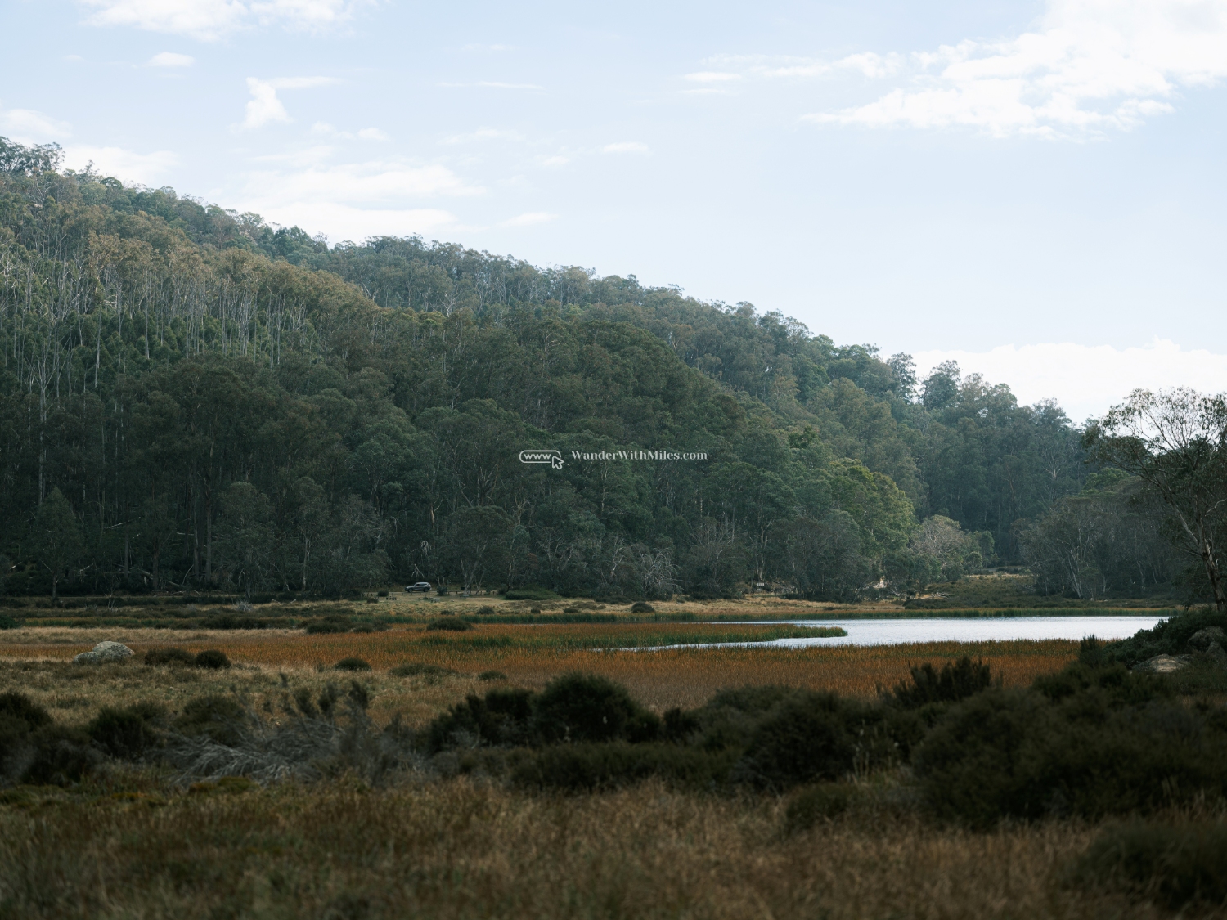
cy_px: 460
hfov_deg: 22.5
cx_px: 614
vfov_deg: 17.0
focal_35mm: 87
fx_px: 3084
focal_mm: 110
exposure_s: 1/1800
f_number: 2.5
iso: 200
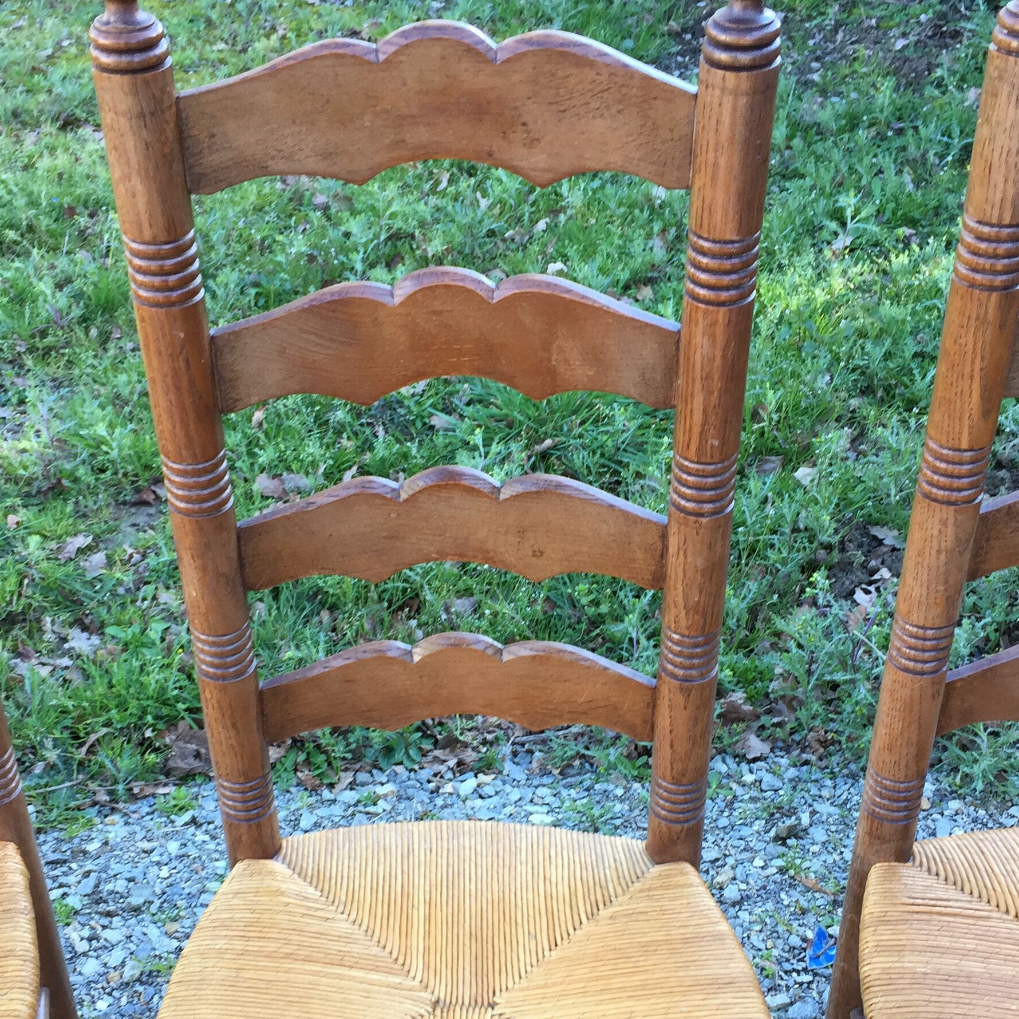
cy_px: 685
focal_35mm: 47
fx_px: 1565
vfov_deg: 35.7
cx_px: 468
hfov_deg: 36.0
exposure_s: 1/100
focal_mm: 4.15
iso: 50
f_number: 2.2
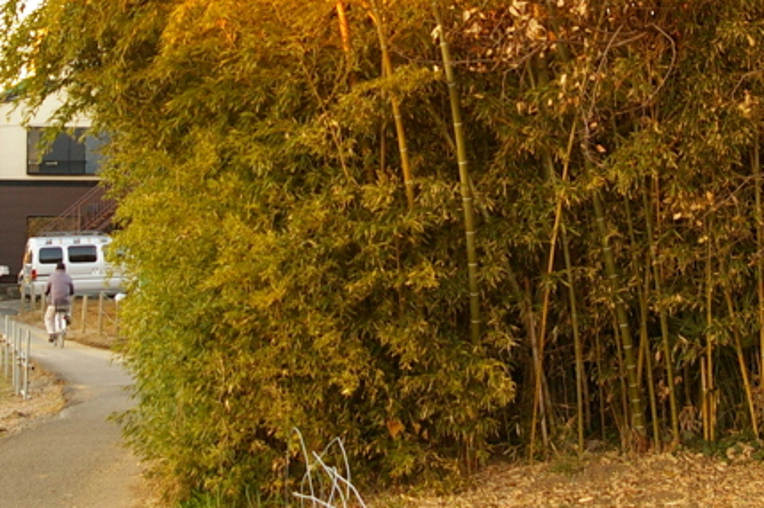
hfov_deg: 17.3
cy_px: 4
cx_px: 337
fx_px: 2505
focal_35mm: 118
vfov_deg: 11.5
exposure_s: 1/90
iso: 400
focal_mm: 33
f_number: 4.5
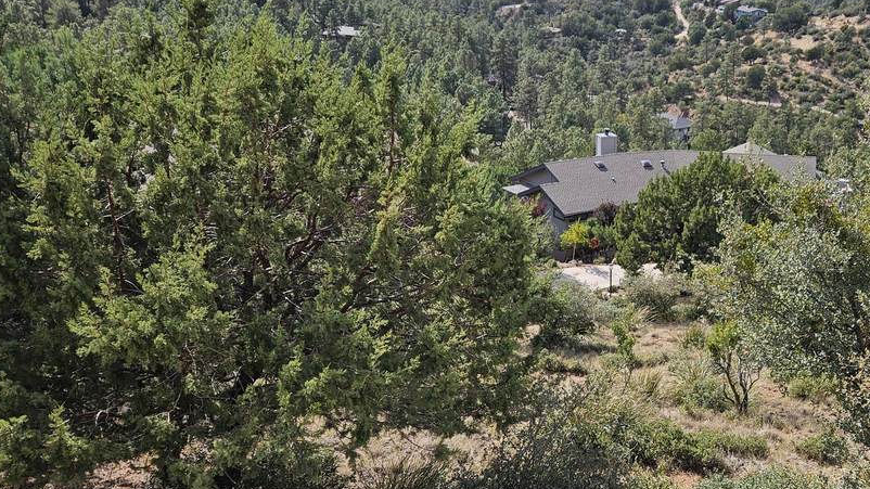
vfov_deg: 29.6
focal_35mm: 40
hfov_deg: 48.2
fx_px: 923
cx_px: 668
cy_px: 285
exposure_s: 1/1538
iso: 25
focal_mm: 5.4
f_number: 1.8
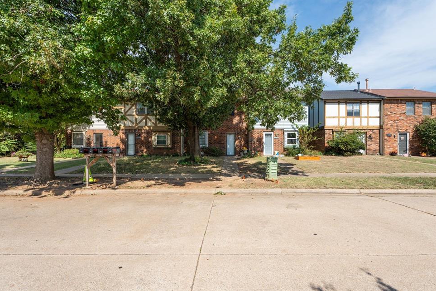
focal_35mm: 17
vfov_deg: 70.4
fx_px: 206
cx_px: 230
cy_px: 146
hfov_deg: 93.2
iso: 200
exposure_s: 1/800
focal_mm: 16
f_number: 7.1
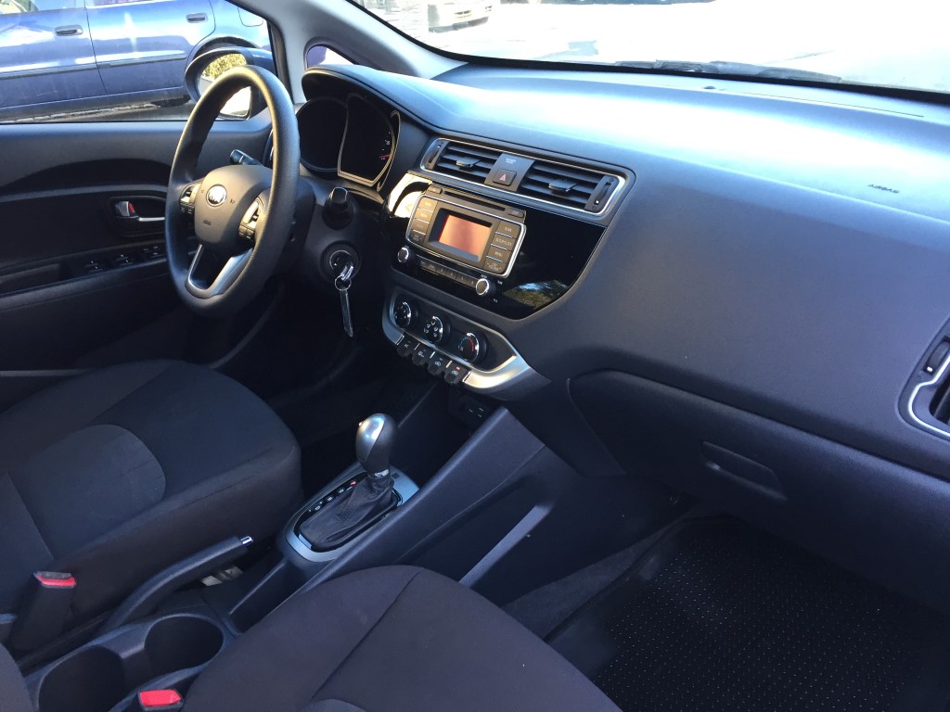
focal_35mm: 29
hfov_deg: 61.7
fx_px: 796
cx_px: 475
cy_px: 356
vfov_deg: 48.2
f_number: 2.2
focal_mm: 4.15
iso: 40
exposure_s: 1/30
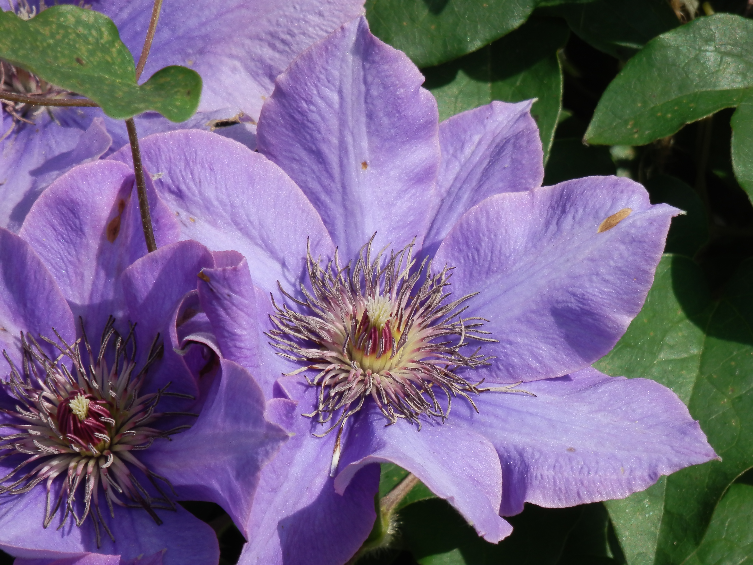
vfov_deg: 2.5
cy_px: 282
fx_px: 13052
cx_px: 376
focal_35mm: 600
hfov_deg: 3.3
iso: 80
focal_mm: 108
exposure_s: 1/250
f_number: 6.9
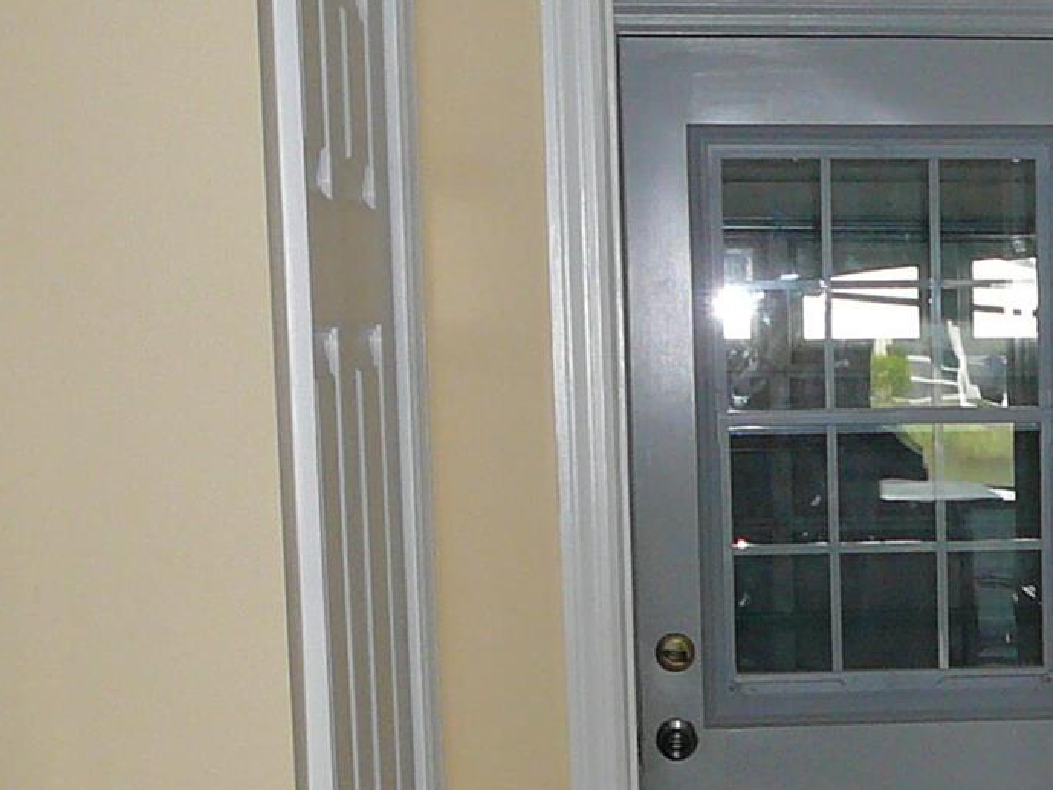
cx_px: 1262
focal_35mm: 104
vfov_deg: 14.0
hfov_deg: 18.0
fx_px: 3164
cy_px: 848
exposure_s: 1/30
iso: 125
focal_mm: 5.2
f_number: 2.8
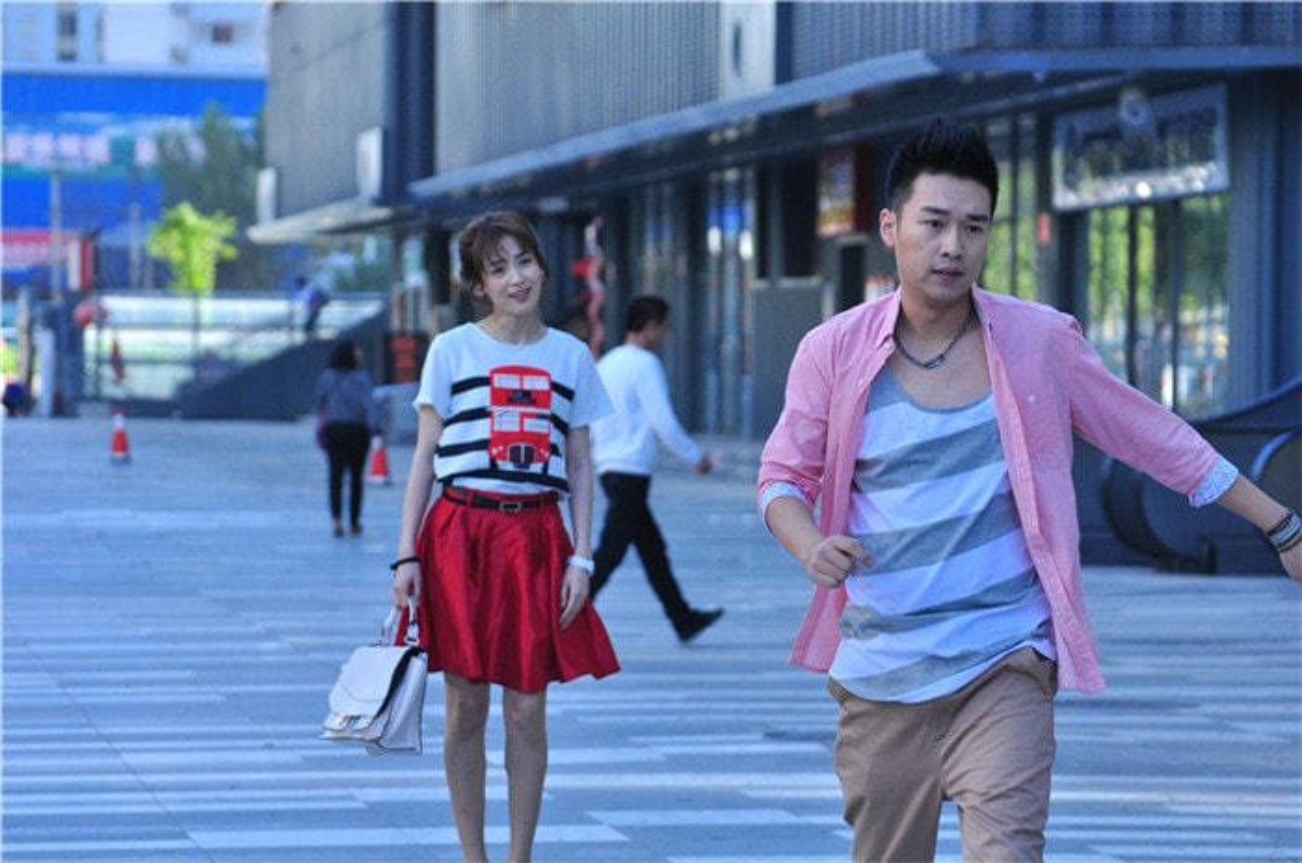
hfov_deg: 12.3
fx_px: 6065
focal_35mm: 168
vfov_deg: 8.1
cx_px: 651
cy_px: 432
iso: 320
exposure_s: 1/320
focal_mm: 112
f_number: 4.8
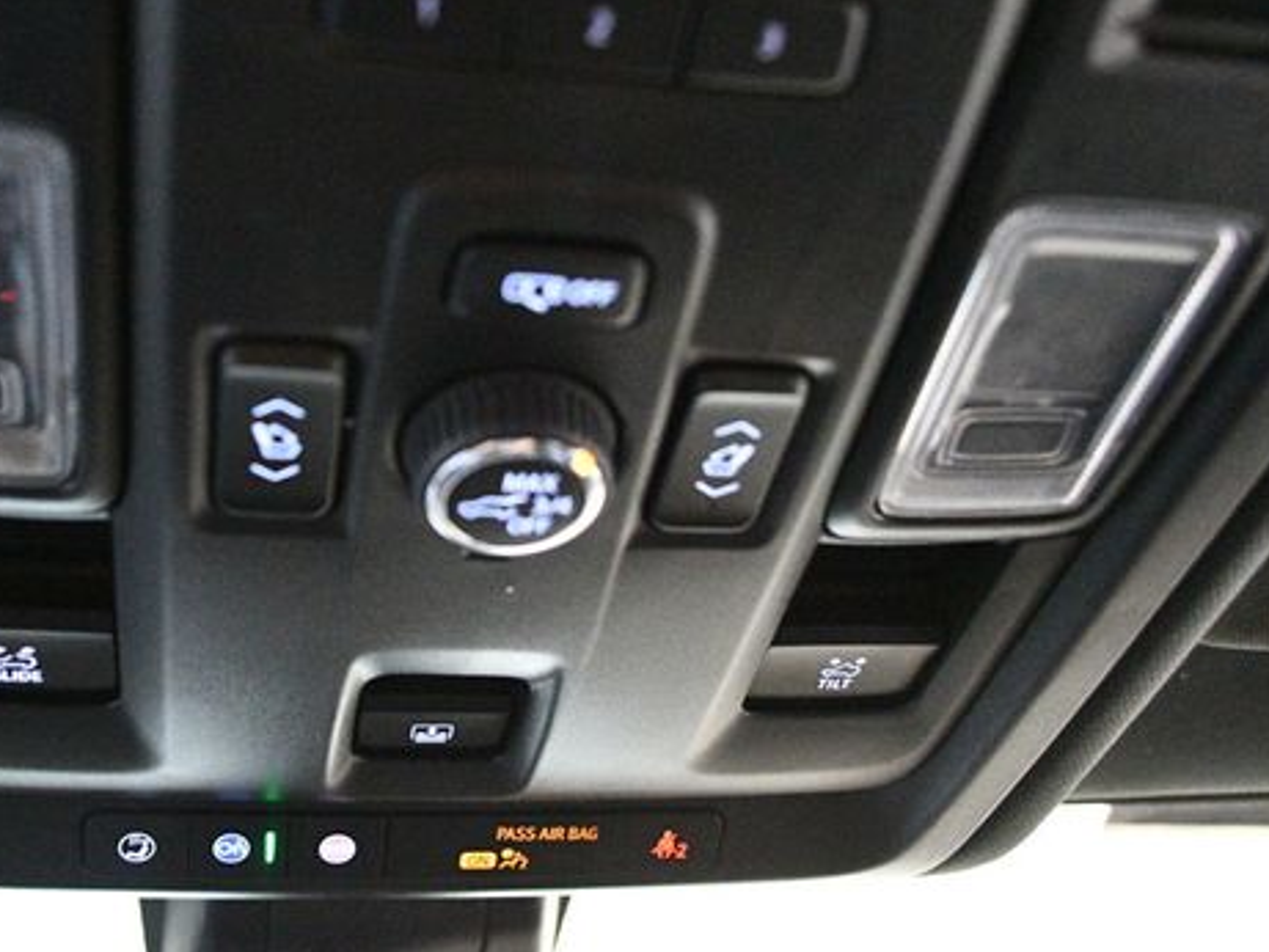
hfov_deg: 51.0
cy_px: 421
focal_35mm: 36
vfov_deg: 39.6
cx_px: 509
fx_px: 1320
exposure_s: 1/60
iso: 11400
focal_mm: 18
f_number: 3.5
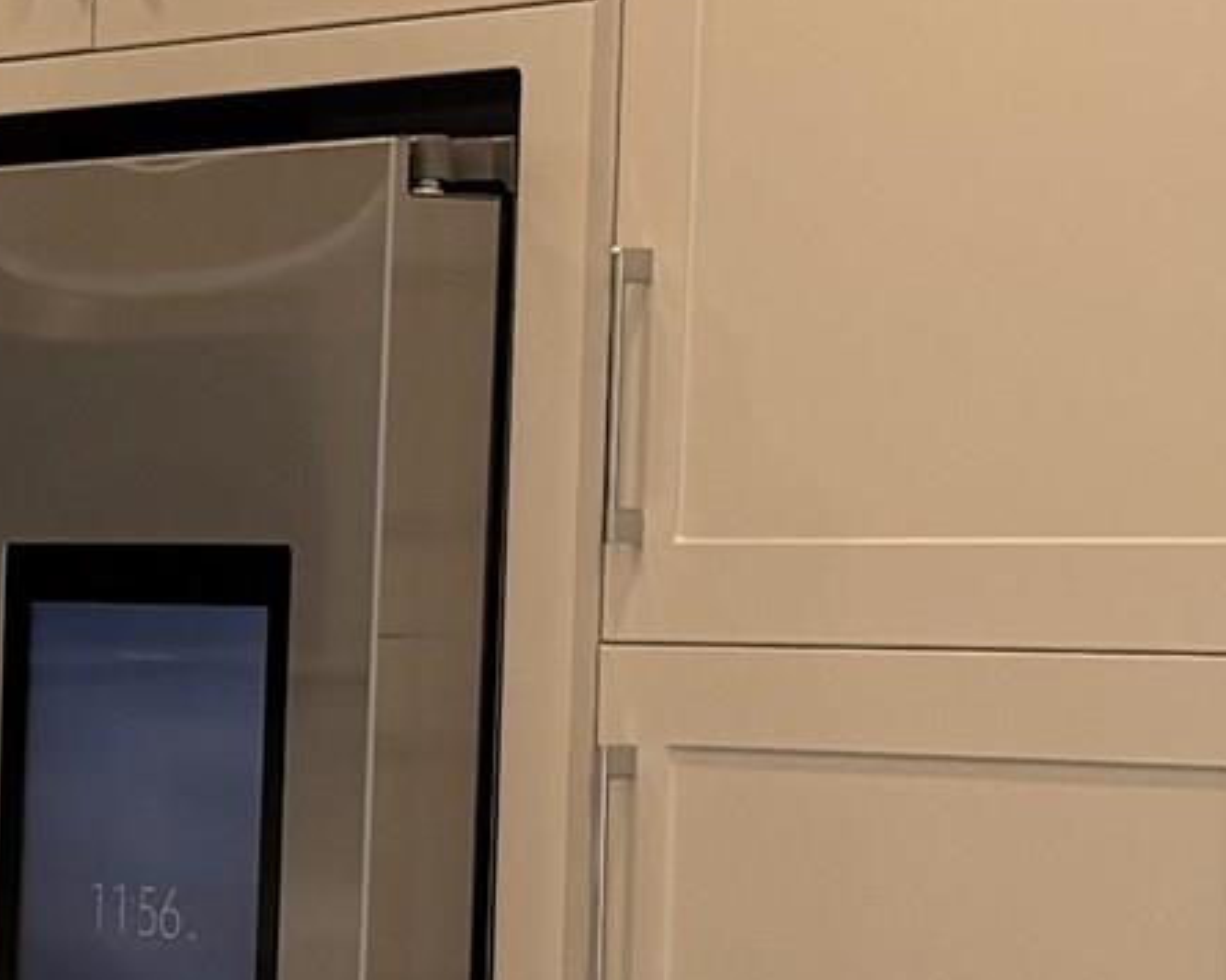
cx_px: -879
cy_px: 1126
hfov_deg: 10.5
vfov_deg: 8.7
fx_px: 6350
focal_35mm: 175
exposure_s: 1/120
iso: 80
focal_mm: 5.96
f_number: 1.6
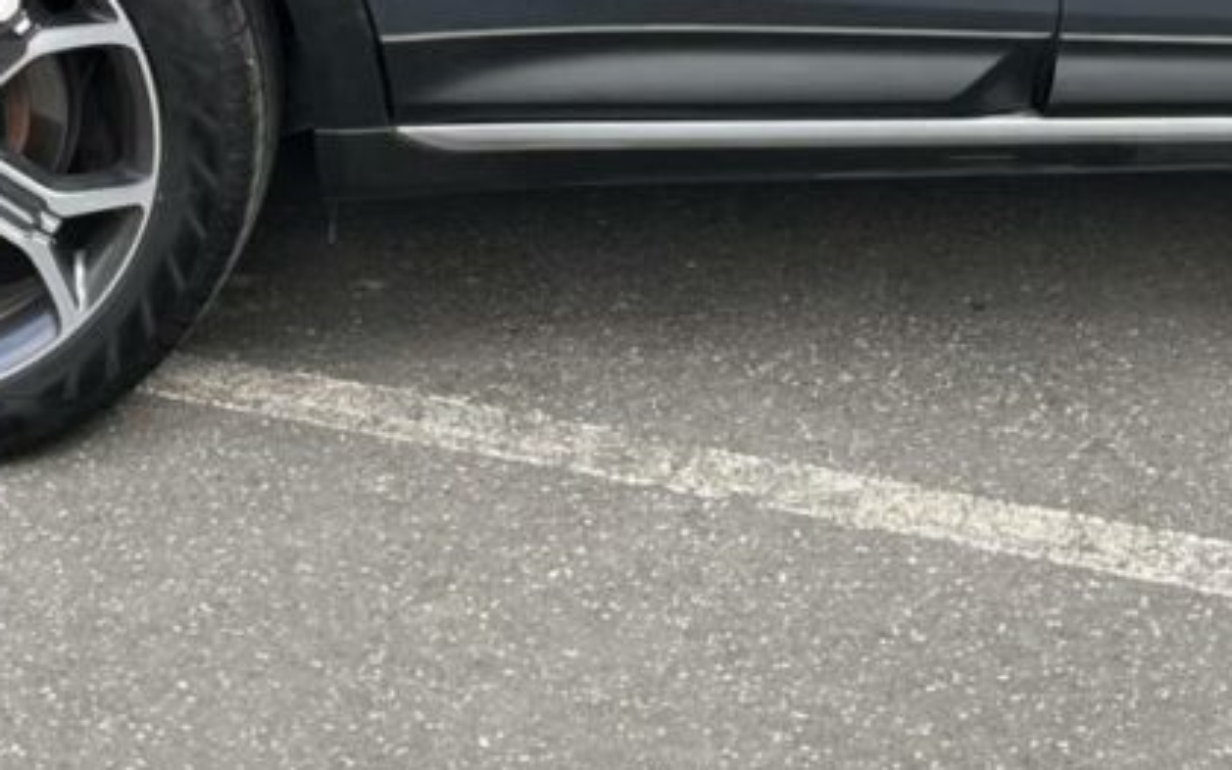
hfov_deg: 20.2
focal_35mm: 101
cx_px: 1091
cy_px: -814
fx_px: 3392
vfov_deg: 11.5
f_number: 1.6
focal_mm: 5.1
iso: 50
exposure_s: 1/766
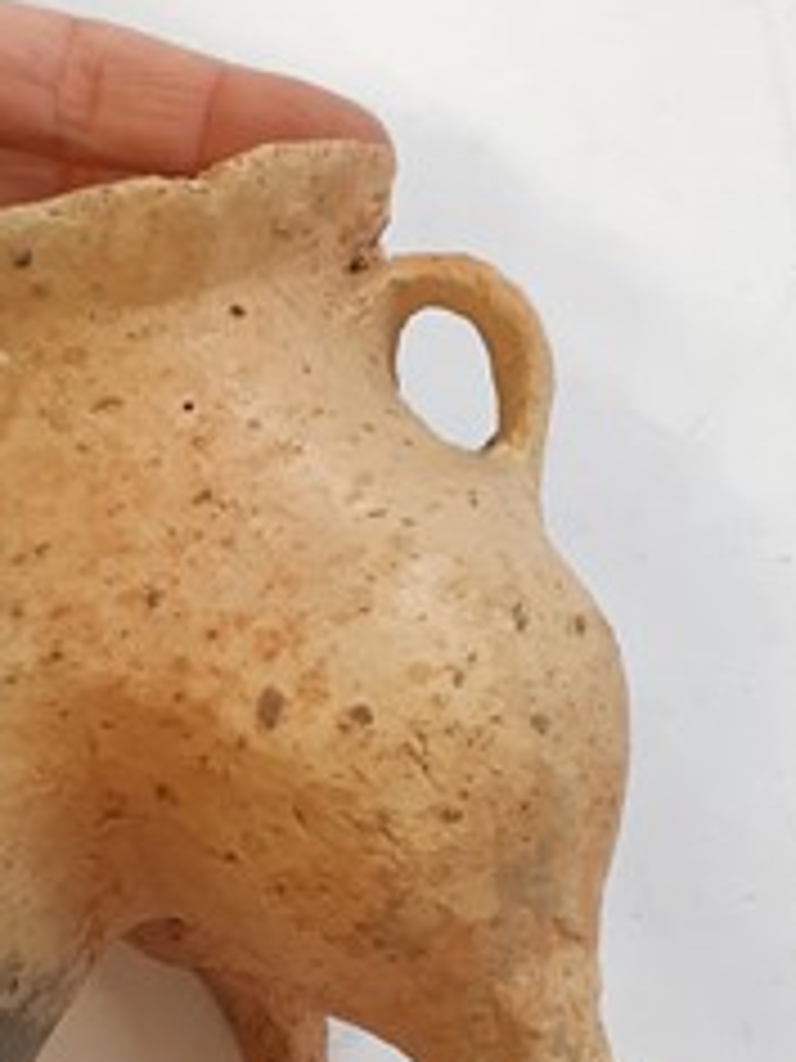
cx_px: 207
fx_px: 1349
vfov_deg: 42.6
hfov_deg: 32.3
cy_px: 662
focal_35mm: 44
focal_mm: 3.93
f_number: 1.7
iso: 64
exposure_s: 1/50
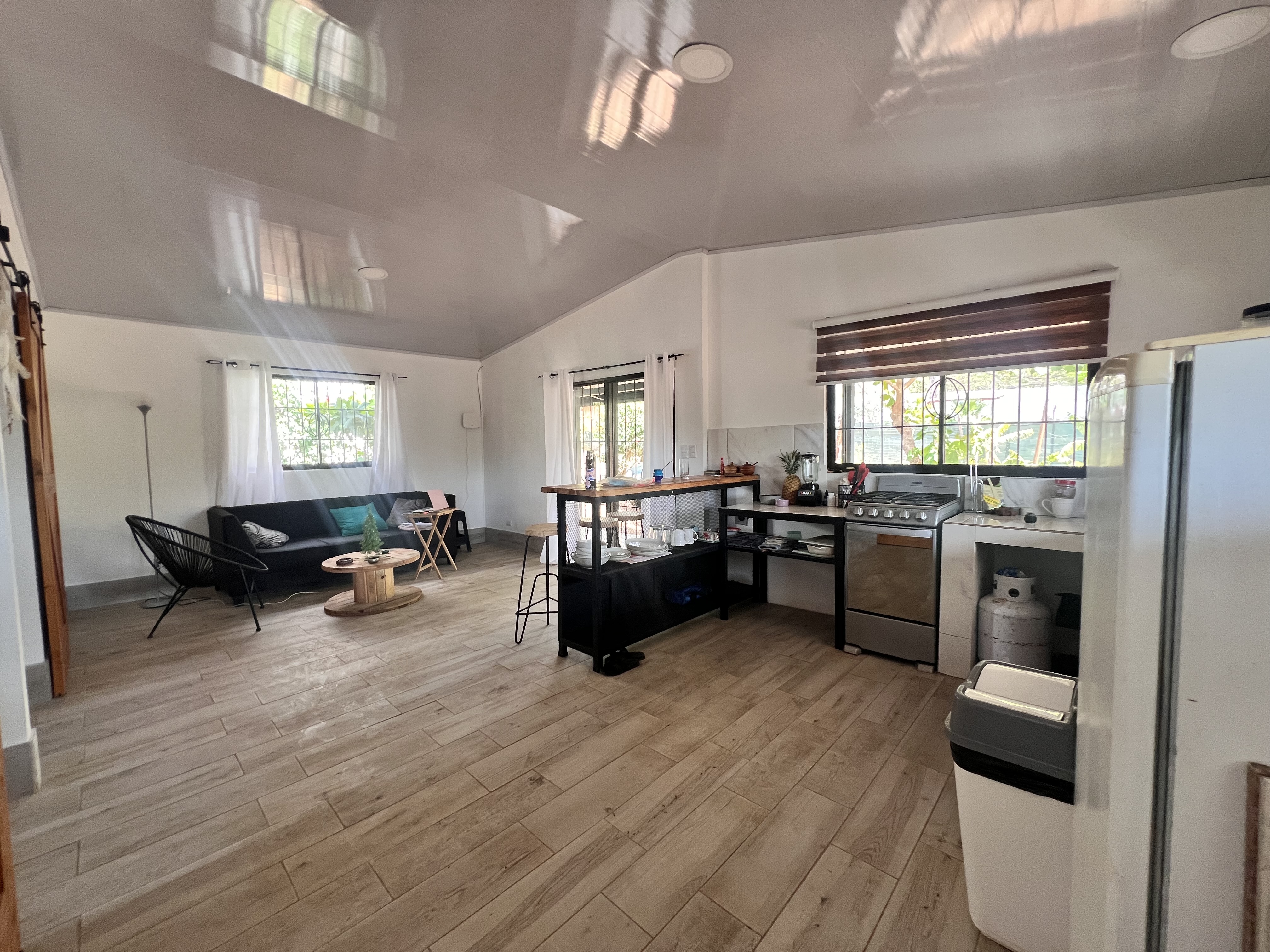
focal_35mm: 13
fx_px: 477
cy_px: 476
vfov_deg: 89.9
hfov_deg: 106.2
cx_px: 635
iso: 200
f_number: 1.8
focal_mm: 1.57
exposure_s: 1/99
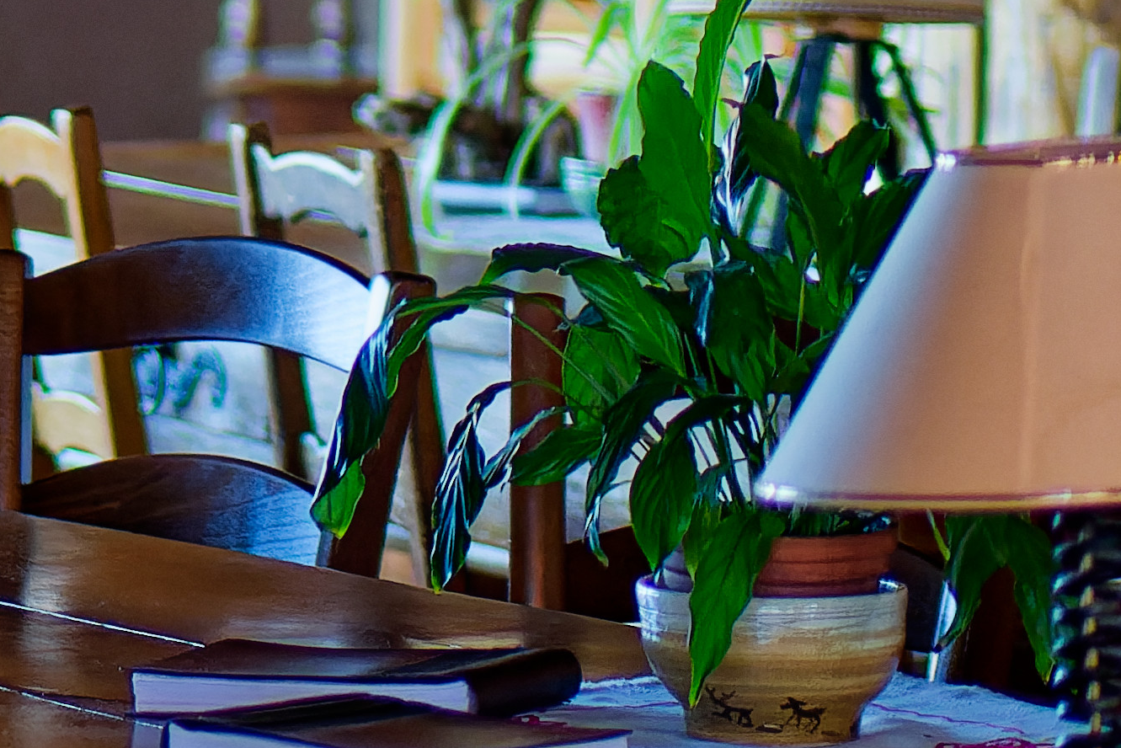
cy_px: 116
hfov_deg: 6.0
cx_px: -1039
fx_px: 10527
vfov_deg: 4.1
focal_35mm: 338
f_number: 1.4
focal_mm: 50
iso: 640
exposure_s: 1/400
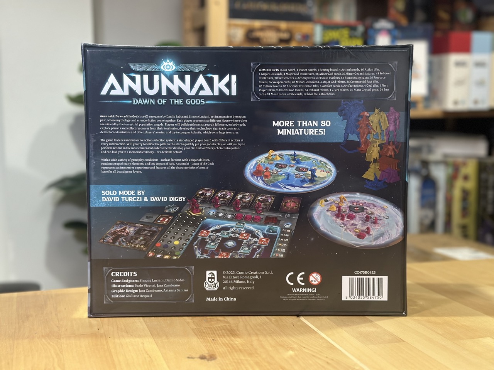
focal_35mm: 48
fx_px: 685
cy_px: 185
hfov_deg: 39.7
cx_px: 247
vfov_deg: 30.3
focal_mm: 6.86
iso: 320
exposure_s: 1/50
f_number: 1.78
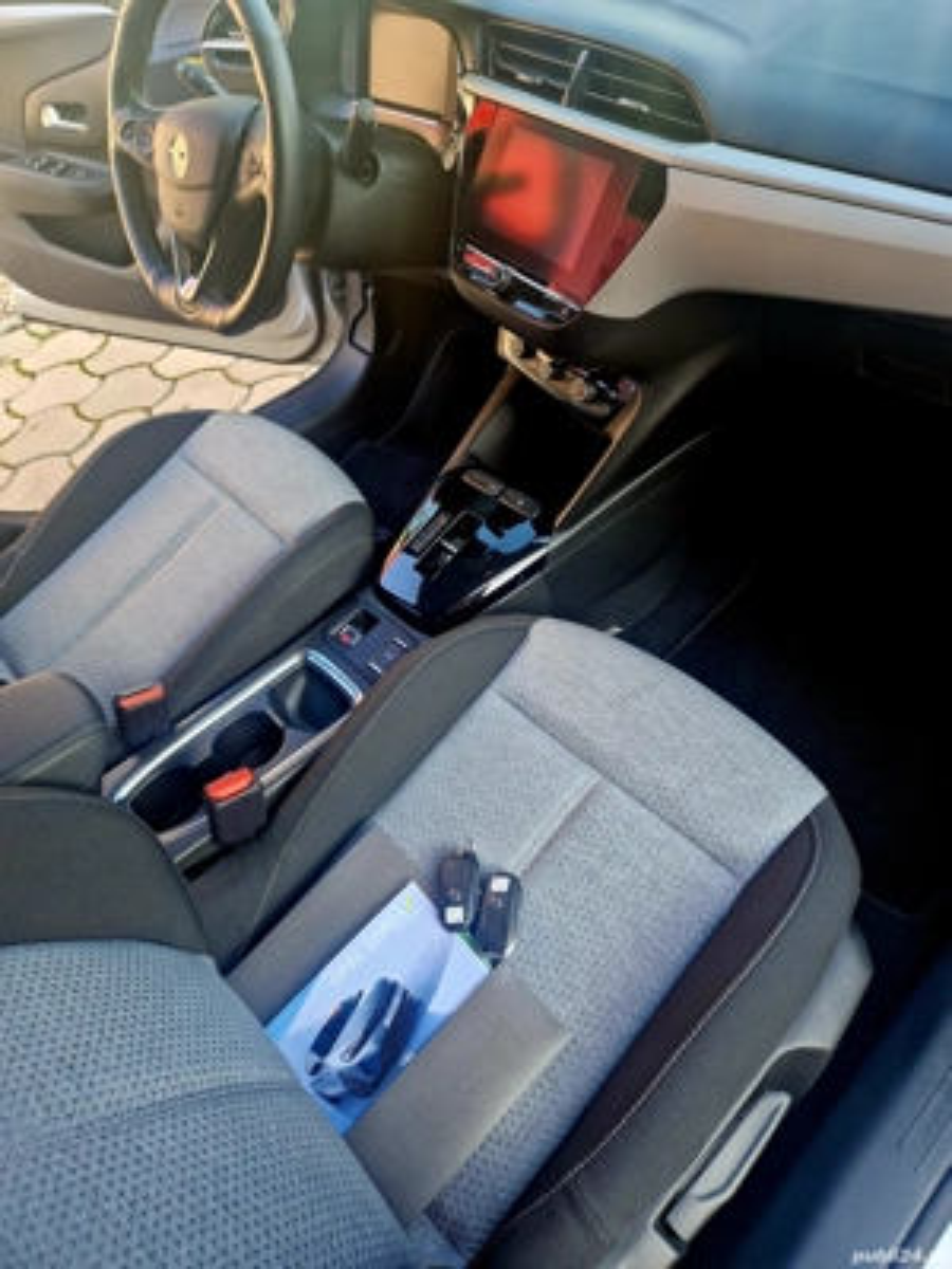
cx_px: 476
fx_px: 843
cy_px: 634
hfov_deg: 58.9
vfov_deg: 73.9
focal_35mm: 23
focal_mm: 5.4
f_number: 1.8
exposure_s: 1/182
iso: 80
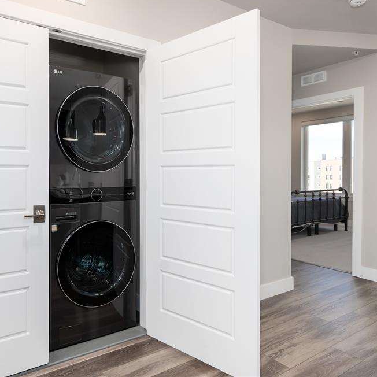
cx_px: 102
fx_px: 296
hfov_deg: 61.9
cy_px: 180
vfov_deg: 65.0
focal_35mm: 24
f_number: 7.1
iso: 640
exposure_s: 1/4
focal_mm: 12
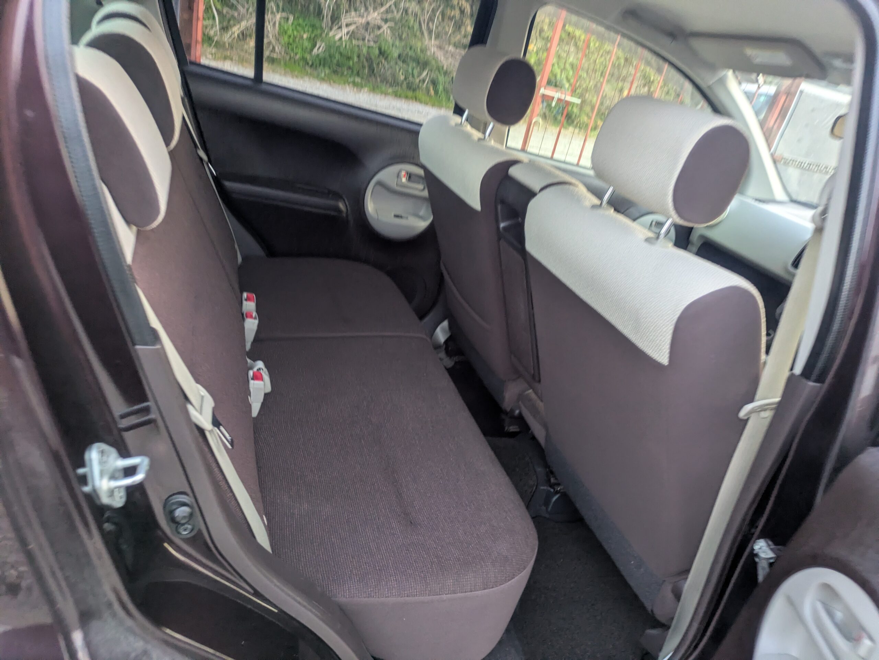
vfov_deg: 54.9
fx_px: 635
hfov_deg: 69.4
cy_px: 330
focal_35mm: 25
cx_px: 440
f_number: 1.89
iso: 432
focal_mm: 5.43
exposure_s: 1/50
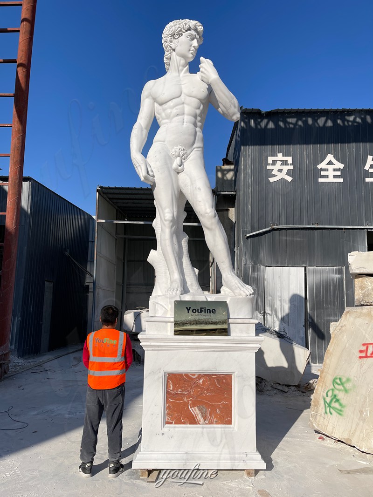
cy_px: 248
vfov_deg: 67.3
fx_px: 374
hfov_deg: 53.1
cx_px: 186
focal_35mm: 26
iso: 32
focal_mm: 5.1
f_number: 1.6
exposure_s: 1/7407
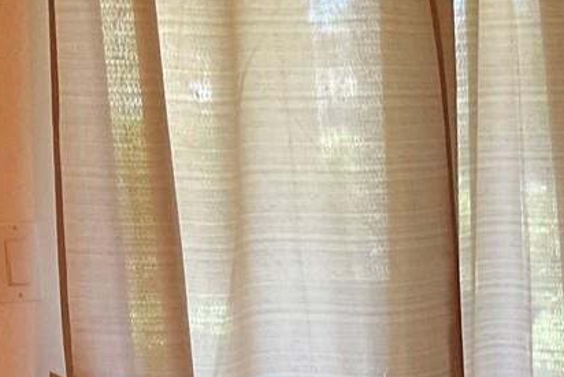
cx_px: 661
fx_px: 1834
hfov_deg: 16.8
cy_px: 466
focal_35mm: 117
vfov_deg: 11.5
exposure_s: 1/40
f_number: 1.8
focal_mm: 3
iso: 250
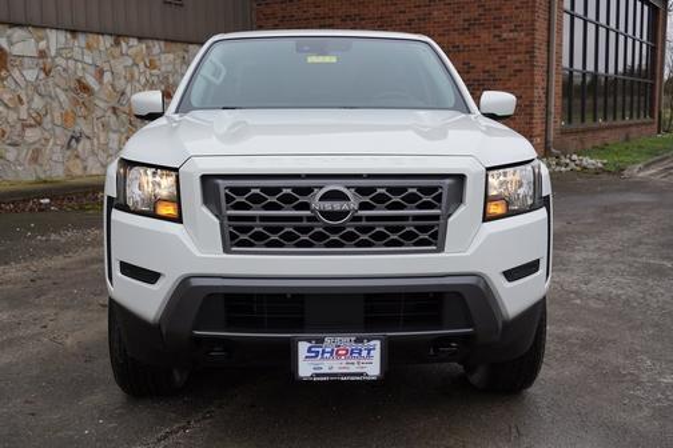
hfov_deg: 45.4
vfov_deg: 31.2
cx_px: 336
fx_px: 804
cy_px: 224
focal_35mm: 43
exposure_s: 1/200
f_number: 6.3
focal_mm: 43
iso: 125
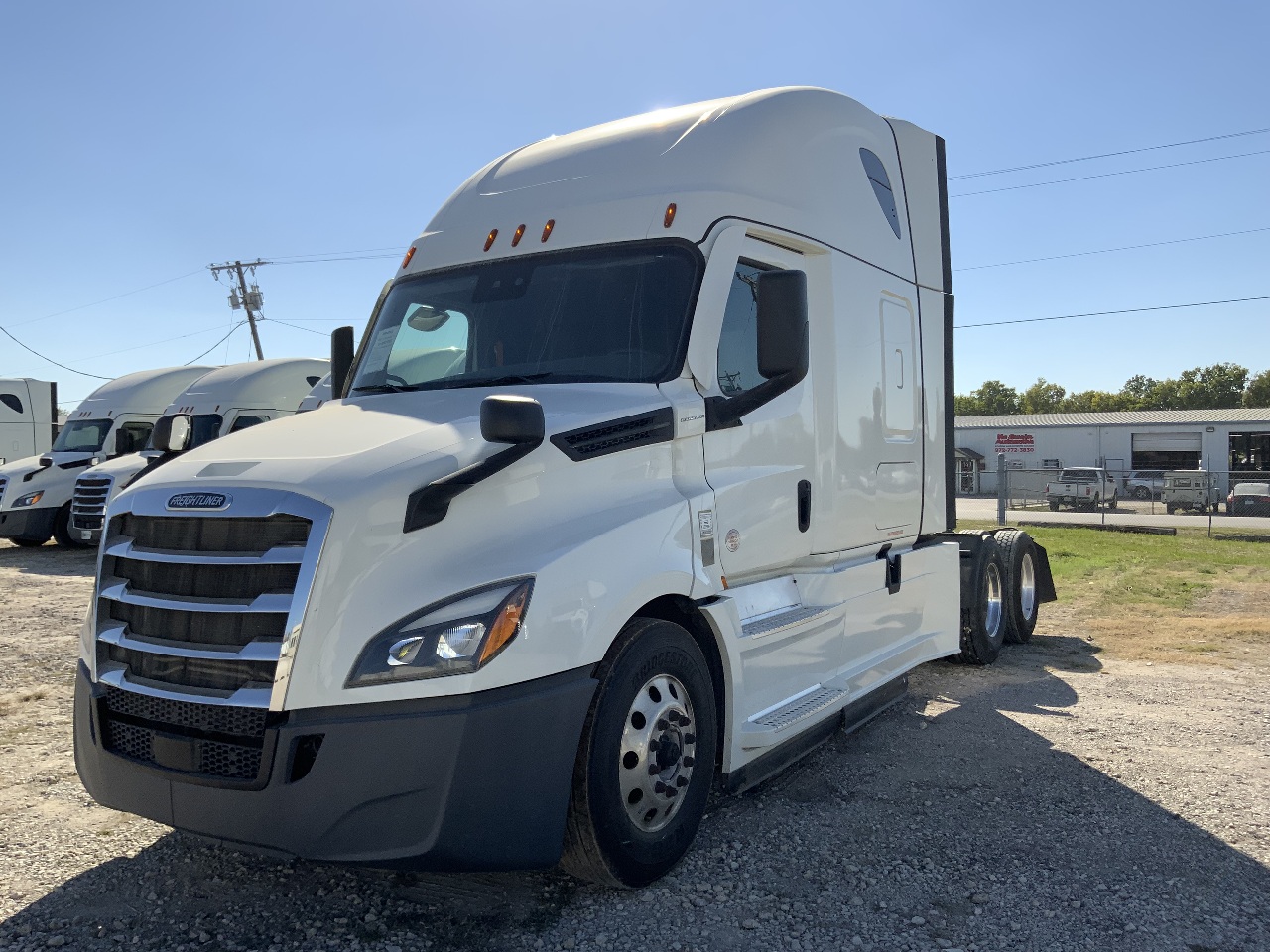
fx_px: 1064
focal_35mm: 29
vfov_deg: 48.2
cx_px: 635
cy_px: 476
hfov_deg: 61.7
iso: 16
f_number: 1.8
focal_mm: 3
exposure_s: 1/2801
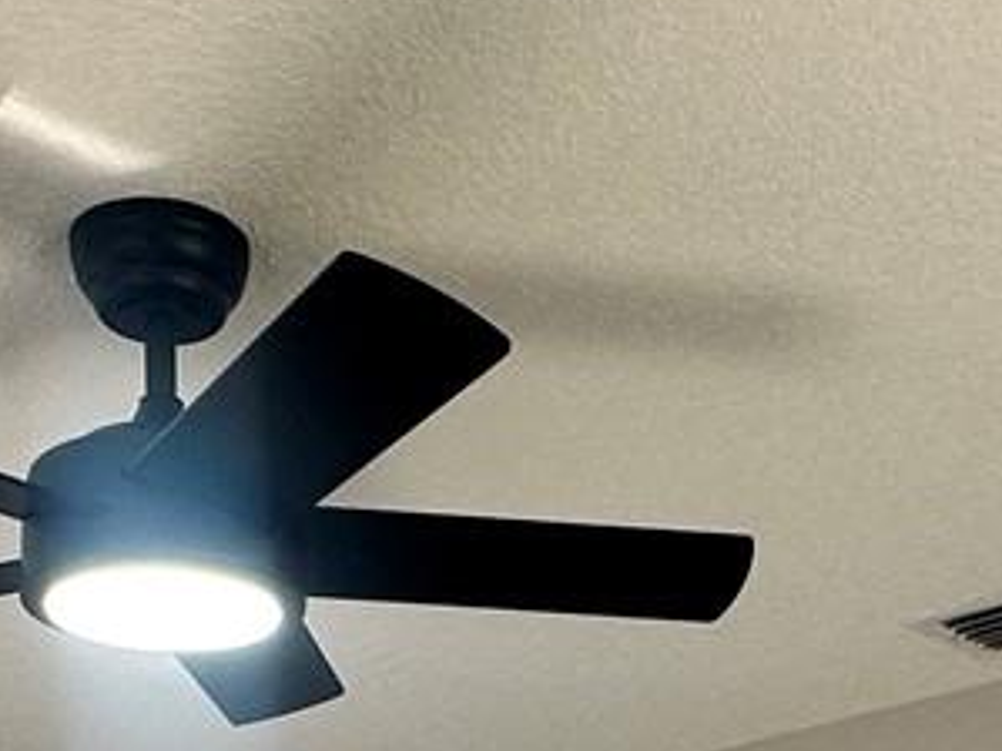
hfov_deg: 26.0
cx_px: 523
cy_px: 1479
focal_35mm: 75
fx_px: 2170
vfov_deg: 15.7
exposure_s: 1/99
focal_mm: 2.22
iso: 80
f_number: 2.2
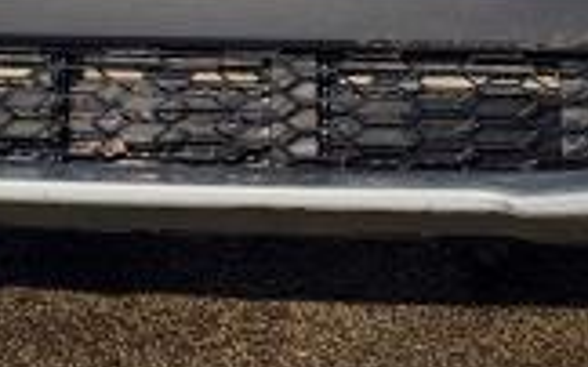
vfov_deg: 10.6
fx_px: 1746
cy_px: -454
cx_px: 247
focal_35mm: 109
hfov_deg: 19.1
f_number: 1.8
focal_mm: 5.4
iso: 40
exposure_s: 1/2874
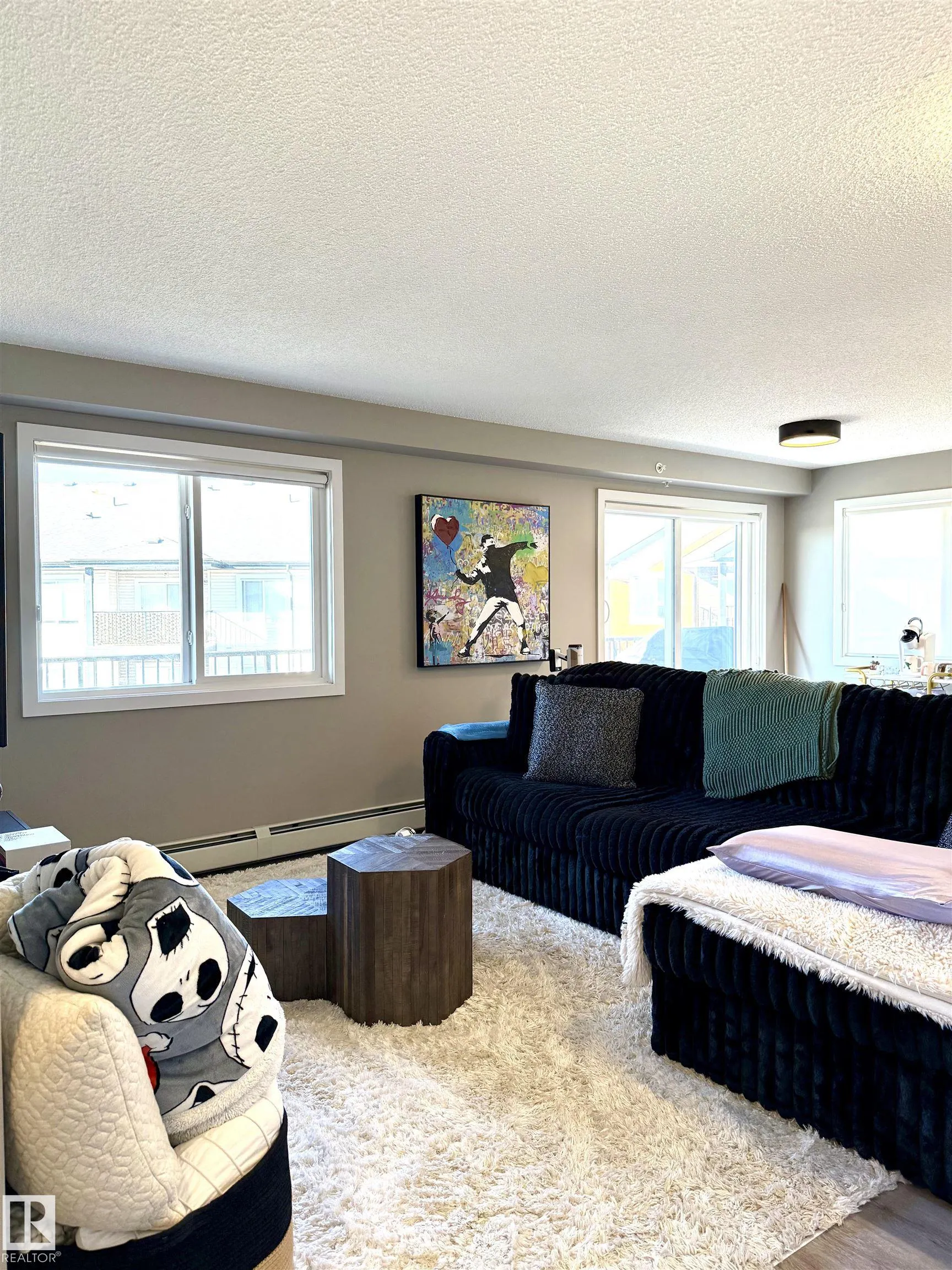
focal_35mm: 24
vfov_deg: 71.6
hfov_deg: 56.8
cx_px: 476
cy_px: 635
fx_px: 880
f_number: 1.78
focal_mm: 6.76
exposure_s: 1/167
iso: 200
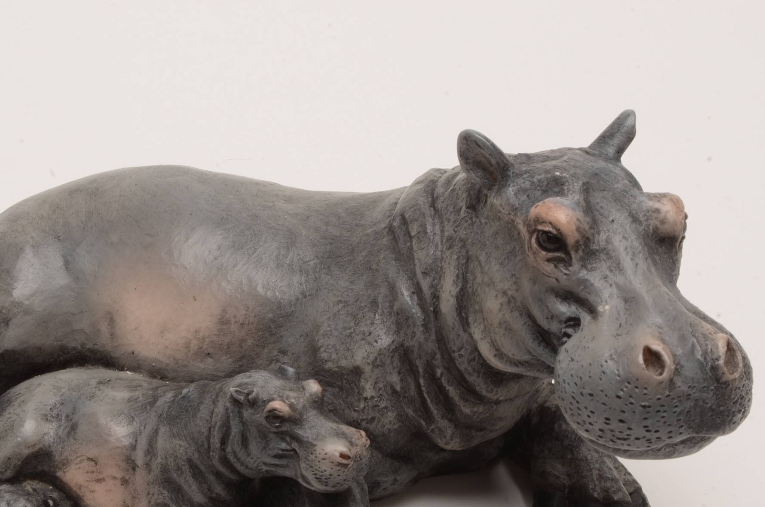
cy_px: 347
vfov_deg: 12.6
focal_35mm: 108
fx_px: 2290
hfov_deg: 18.9
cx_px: 317
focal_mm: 52
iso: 100
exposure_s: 1/160
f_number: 32
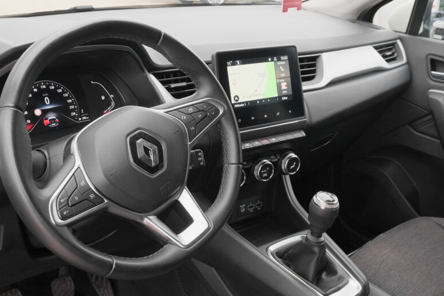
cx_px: 211
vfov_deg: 31.9
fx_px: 518
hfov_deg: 46.4
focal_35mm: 42
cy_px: 166
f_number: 7.1
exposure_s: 1/60
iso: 2000
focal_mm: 21.5
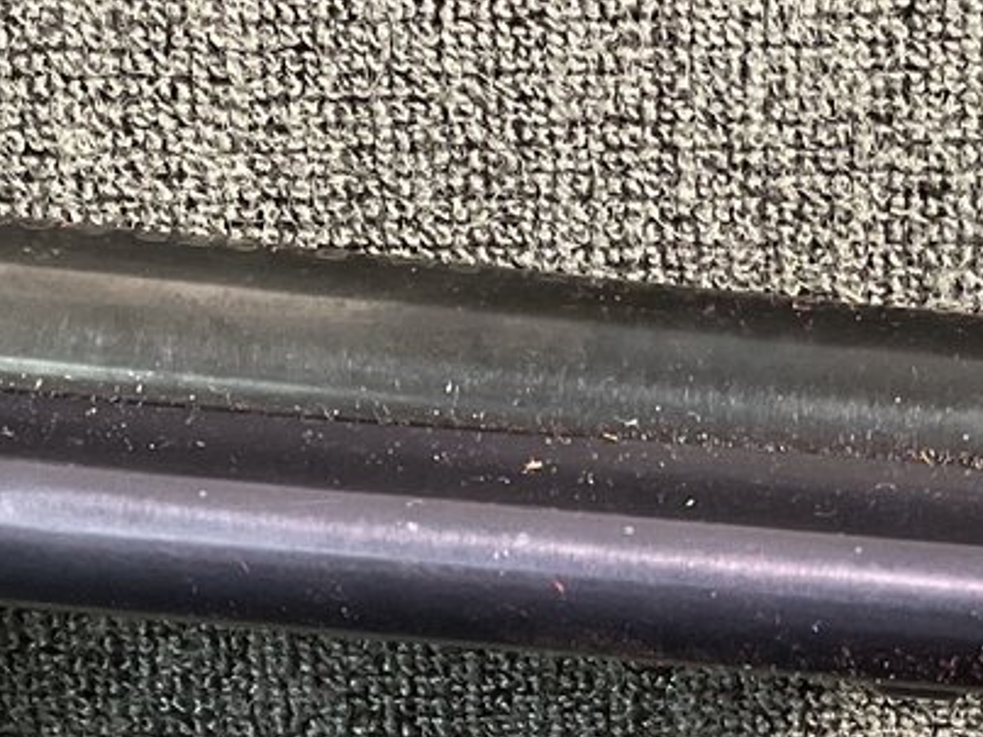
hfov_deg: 17.9
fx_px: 3094
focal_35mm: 109
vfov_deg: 13.2
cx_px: 784
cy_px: 911
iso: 250
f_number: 1.8
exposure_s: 1/40
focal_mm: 3
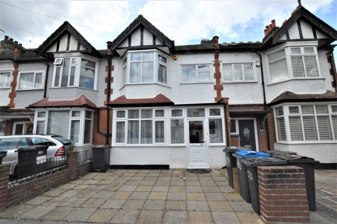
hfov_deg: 100.4
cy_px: 112
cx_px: 168
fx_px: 140
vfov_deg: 77.2
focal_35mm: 15
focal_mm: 10
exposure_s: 1/1250
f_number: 18
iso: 3200
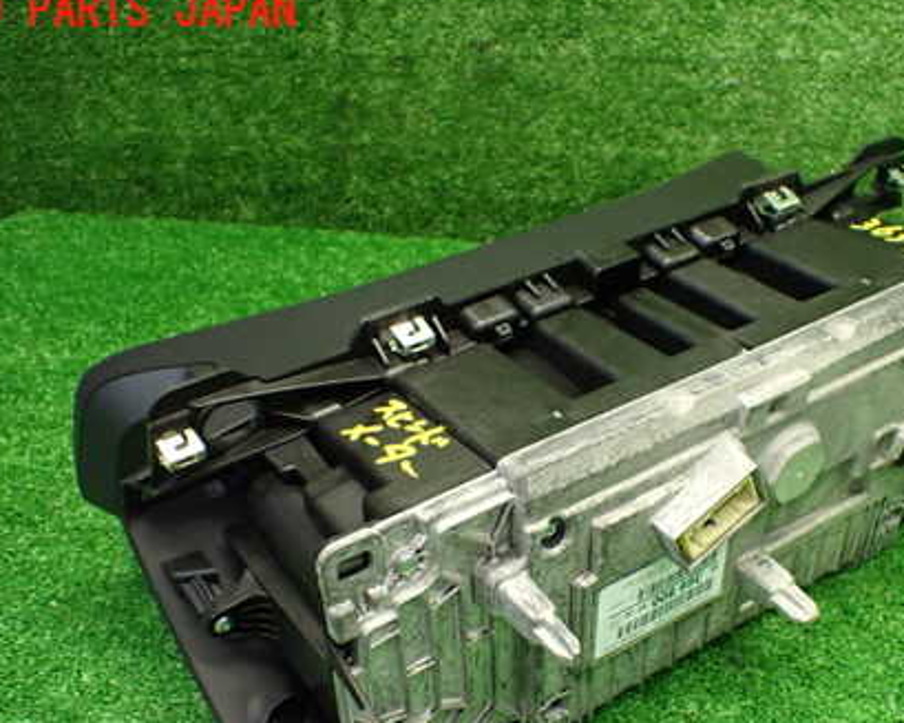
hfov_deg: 42.6
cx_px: 557
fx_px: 1150
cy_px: 482
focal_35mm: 43
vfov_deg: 34.6
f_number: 2.3
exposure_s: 1/125
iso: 800
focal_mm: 5.4
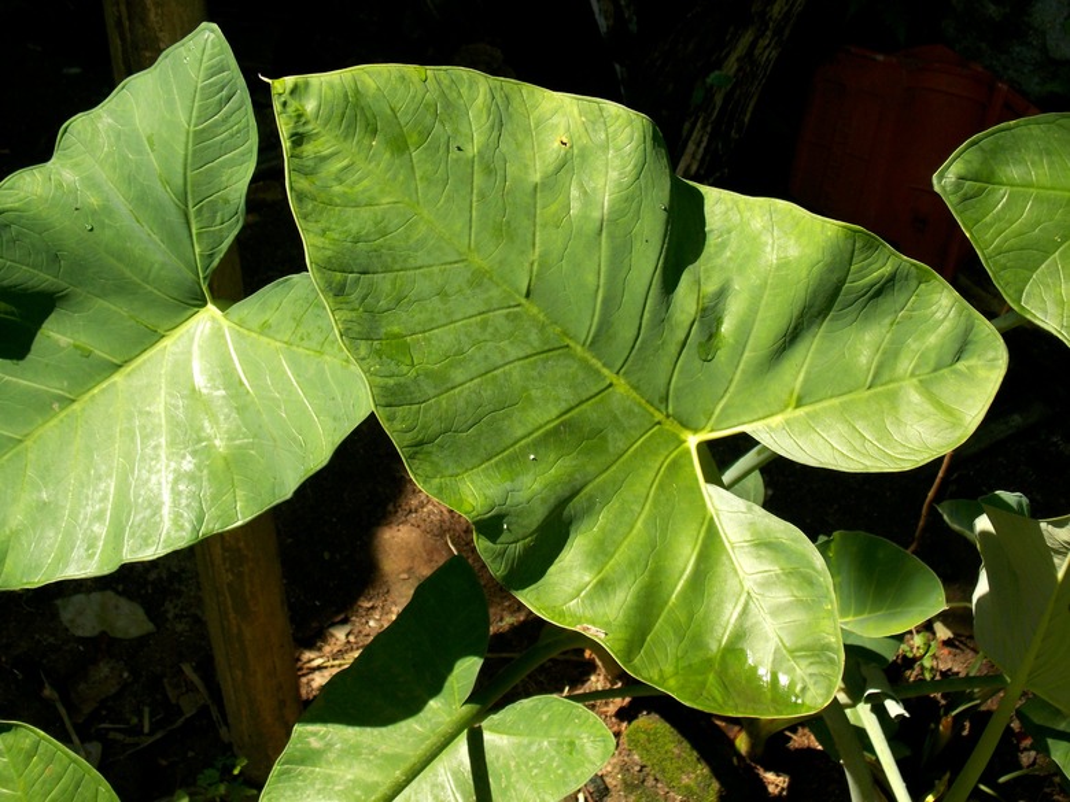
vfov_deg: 31.5
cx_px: 535
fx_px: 1422
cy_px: 401
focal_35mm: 46
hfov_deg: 41.2
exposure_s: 1/250
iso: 80
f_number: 3.7
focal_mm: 8.1
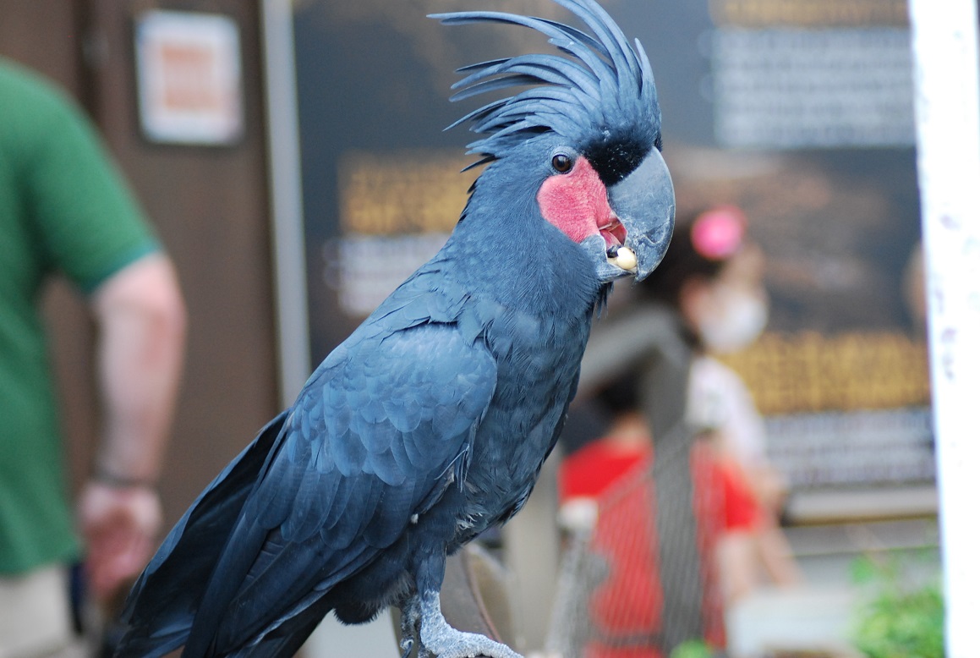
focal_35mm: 138
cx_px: 490
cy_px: 329
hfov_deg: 14.8
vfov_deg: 10.0
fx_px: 3764
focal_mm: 92
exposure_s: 1/125
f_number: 4.2
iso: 640
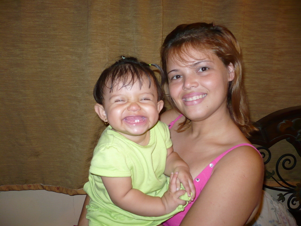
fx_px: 304
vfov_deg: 40.7
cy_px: 113
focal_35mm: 35
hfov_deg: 52.6
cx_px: 150
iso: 100
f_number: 2.8
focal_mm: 5.8
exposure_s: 1/30
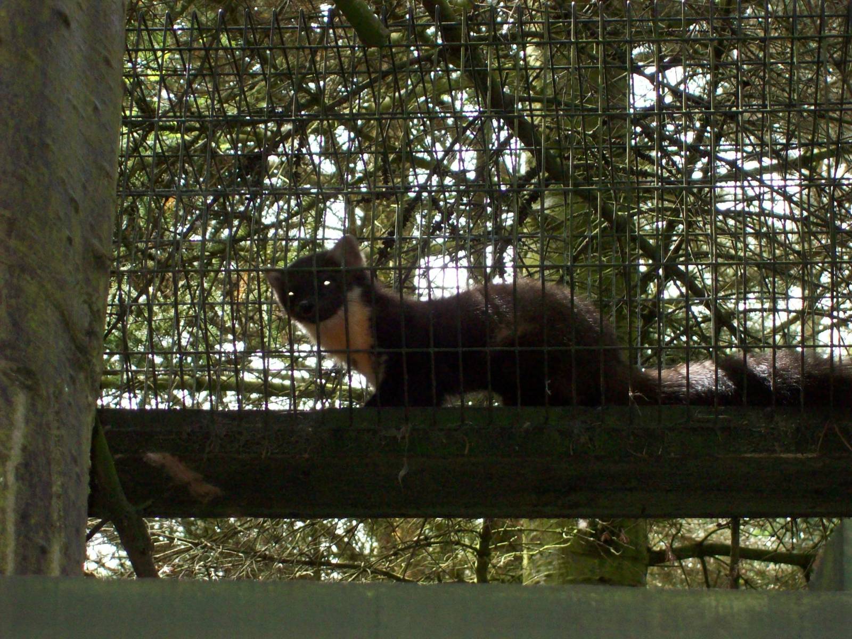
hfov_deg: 18.2
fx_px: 2658
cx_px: 426
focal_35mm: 108
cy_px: 320
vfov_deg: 13.7
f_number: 4.8
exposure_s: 1/128
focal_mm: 18
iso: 200
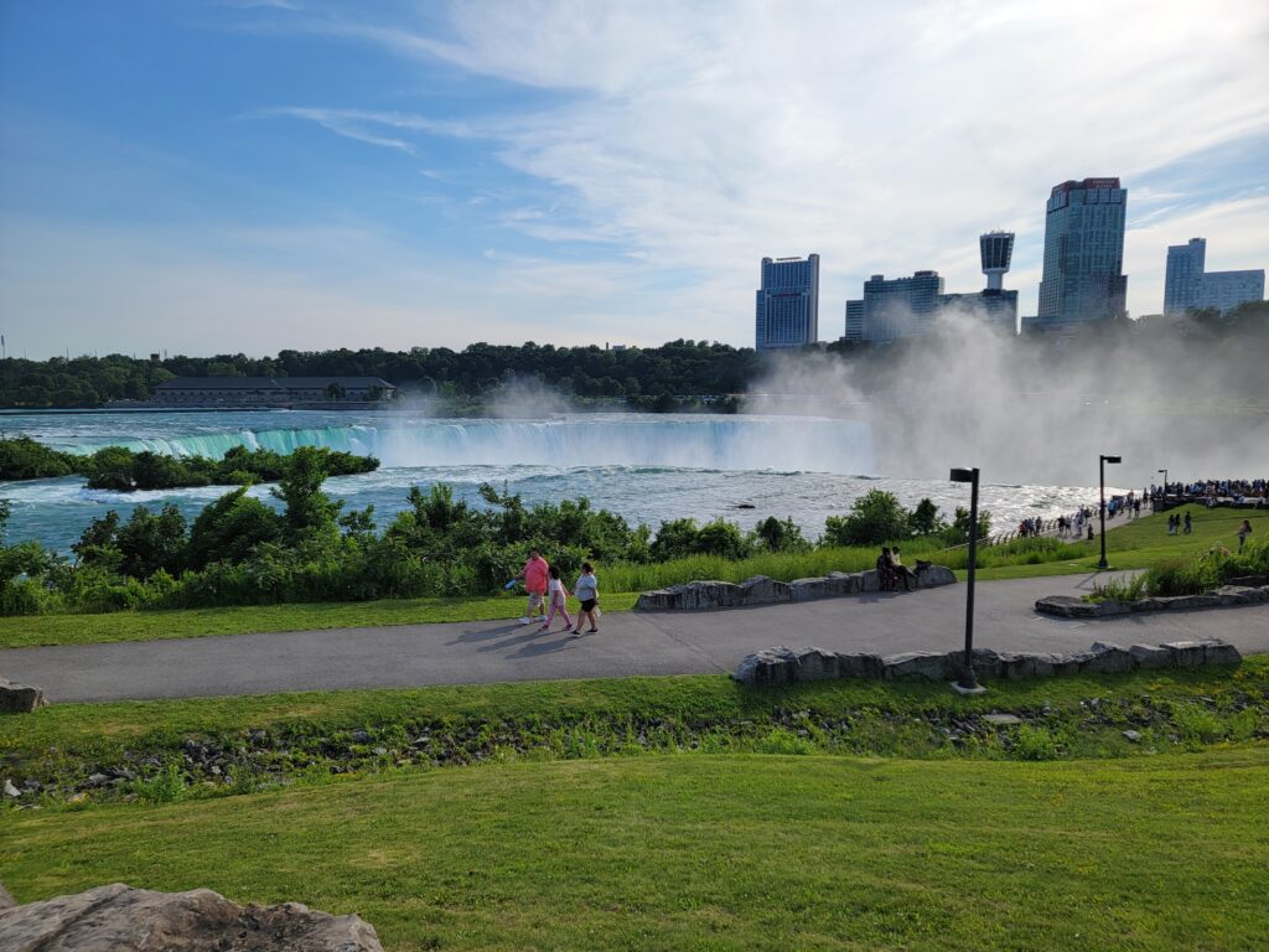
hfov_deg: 71.6
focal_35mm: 24
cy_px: 476
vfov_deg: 56.8
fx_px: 880
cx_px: 634
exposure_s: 1/1525
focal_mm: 6.7
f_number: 1.8
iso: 16
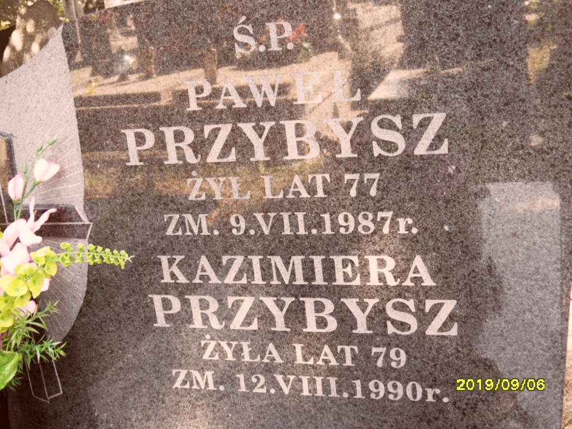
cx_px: 286
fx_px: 826
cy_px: 214
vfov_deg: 29.1
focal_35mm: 50
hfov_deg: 38.2
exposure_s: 1/60
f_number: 3.8
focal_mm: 8.2
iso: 100
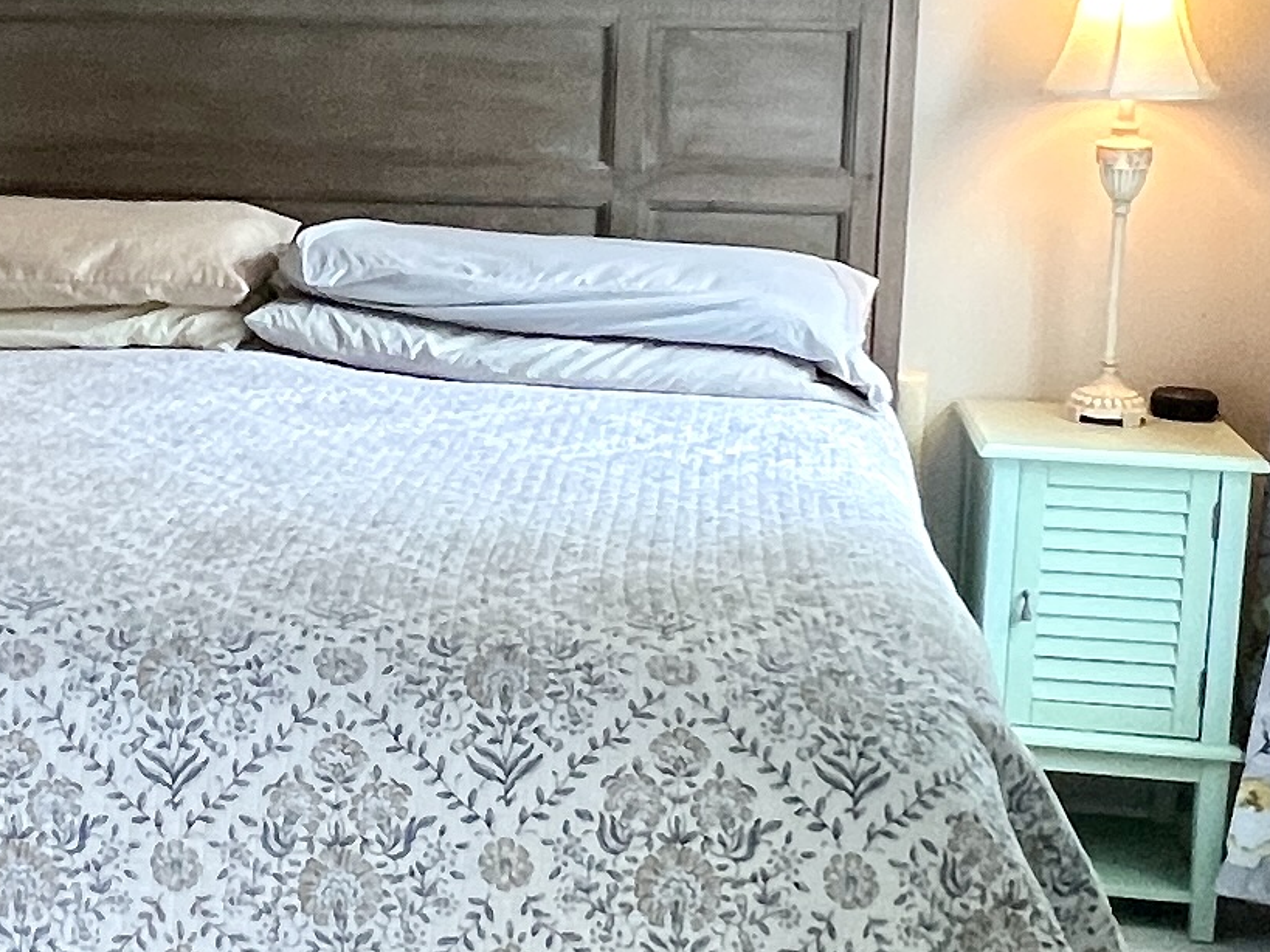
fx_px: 2348
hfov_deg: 28.8
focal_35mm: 64
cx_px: 79
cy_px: 313
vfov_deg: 22.8
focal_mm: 1.57
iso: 160
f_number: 1.8
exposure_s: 1/60
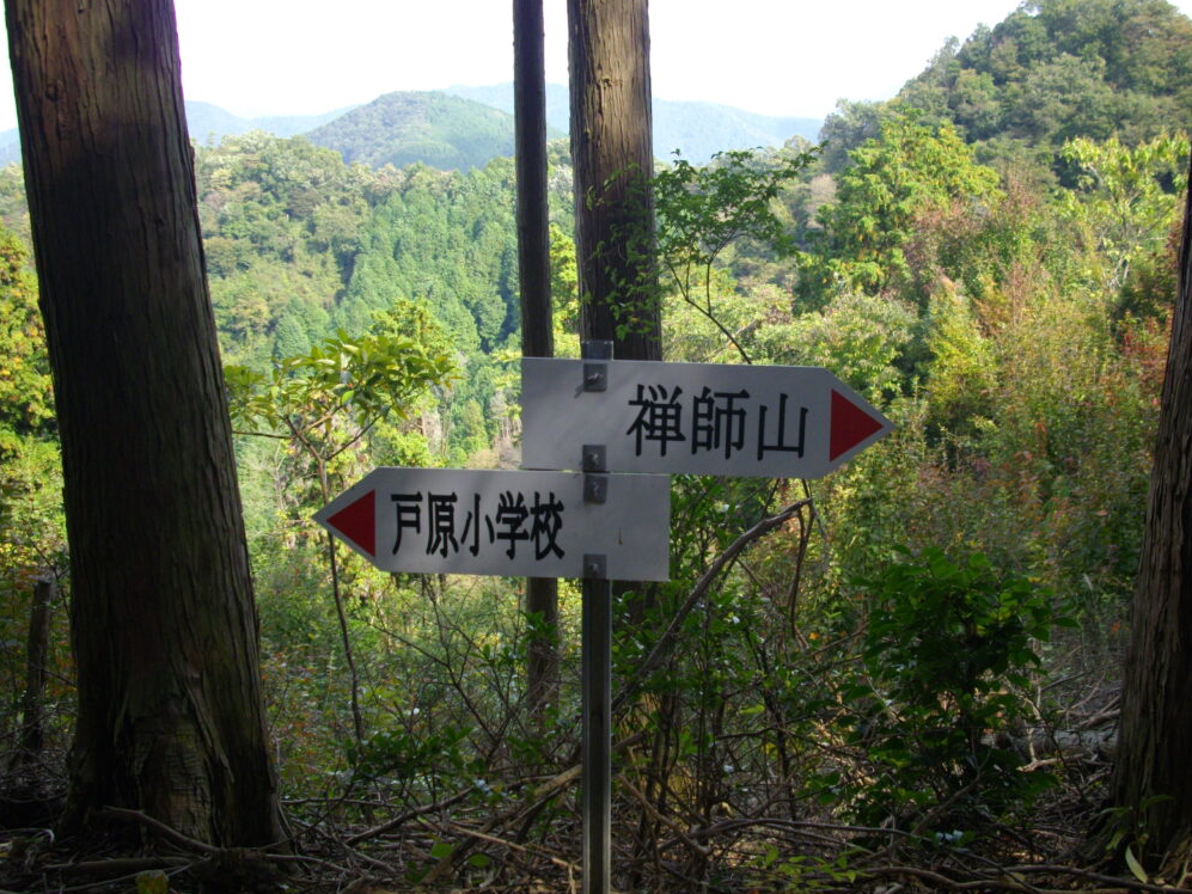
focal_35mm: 38
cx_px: 604
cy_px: 451
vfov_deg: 37.7
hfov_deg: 49.0
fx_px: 1309
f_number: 2.8
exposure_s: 1/250
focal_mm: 6.2
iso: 100
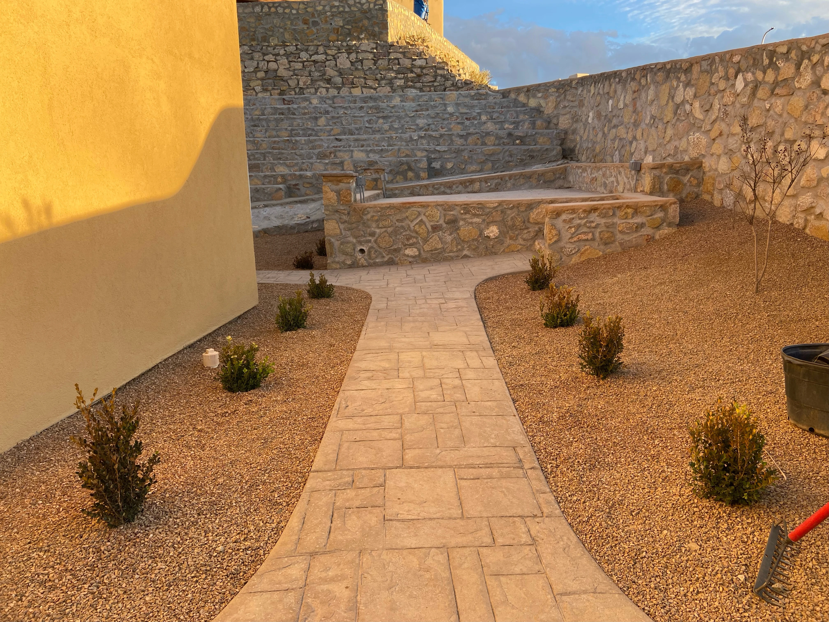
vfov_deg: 53.1
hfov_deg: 67.3
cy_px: 311
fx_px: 623
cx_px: 414
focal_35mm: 26
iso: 32
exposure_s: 1/364
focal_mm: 4.25
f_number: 1.8
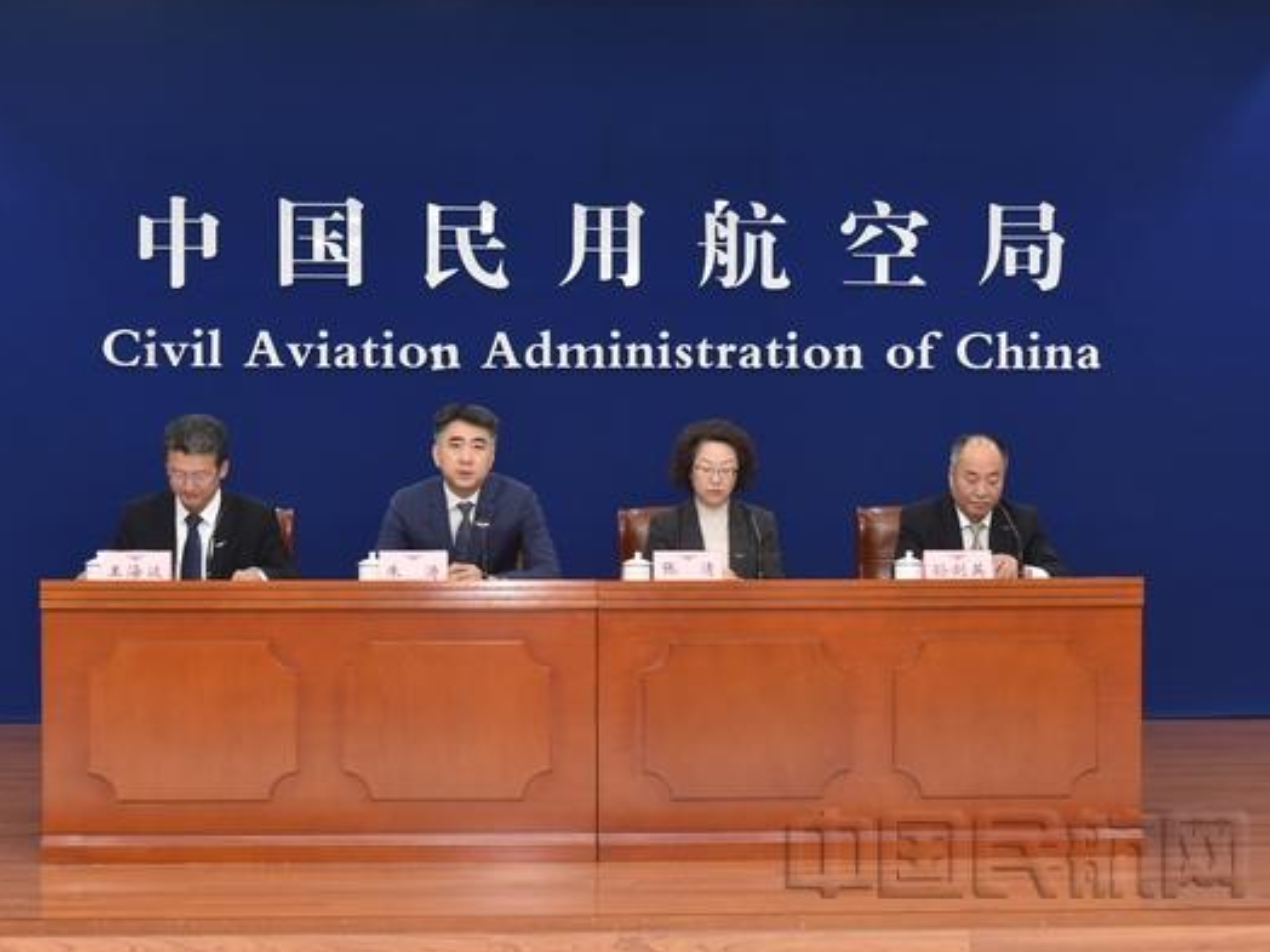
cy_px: 472
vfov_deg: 26.6
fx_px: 2018
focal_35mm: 55
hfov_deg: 34.9
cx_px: 601
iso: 500
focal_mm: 50
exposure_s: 1/60
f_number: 6.3
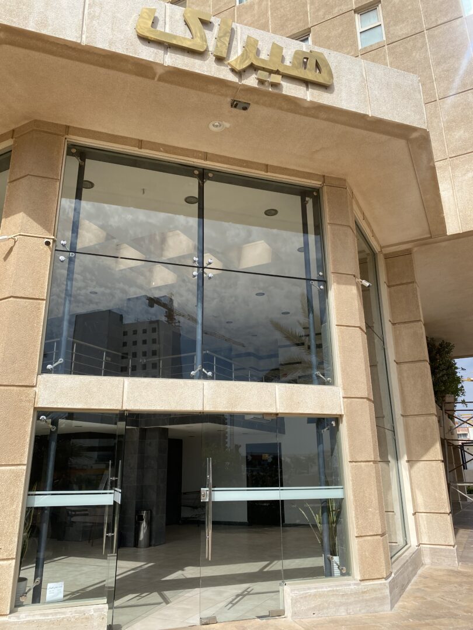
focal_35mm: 26
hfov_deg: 53.1
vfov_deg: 67.3
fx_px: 474
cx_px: 236
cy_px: 315
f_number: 1.8
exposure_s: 1/4115
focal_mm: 4.25
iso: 32
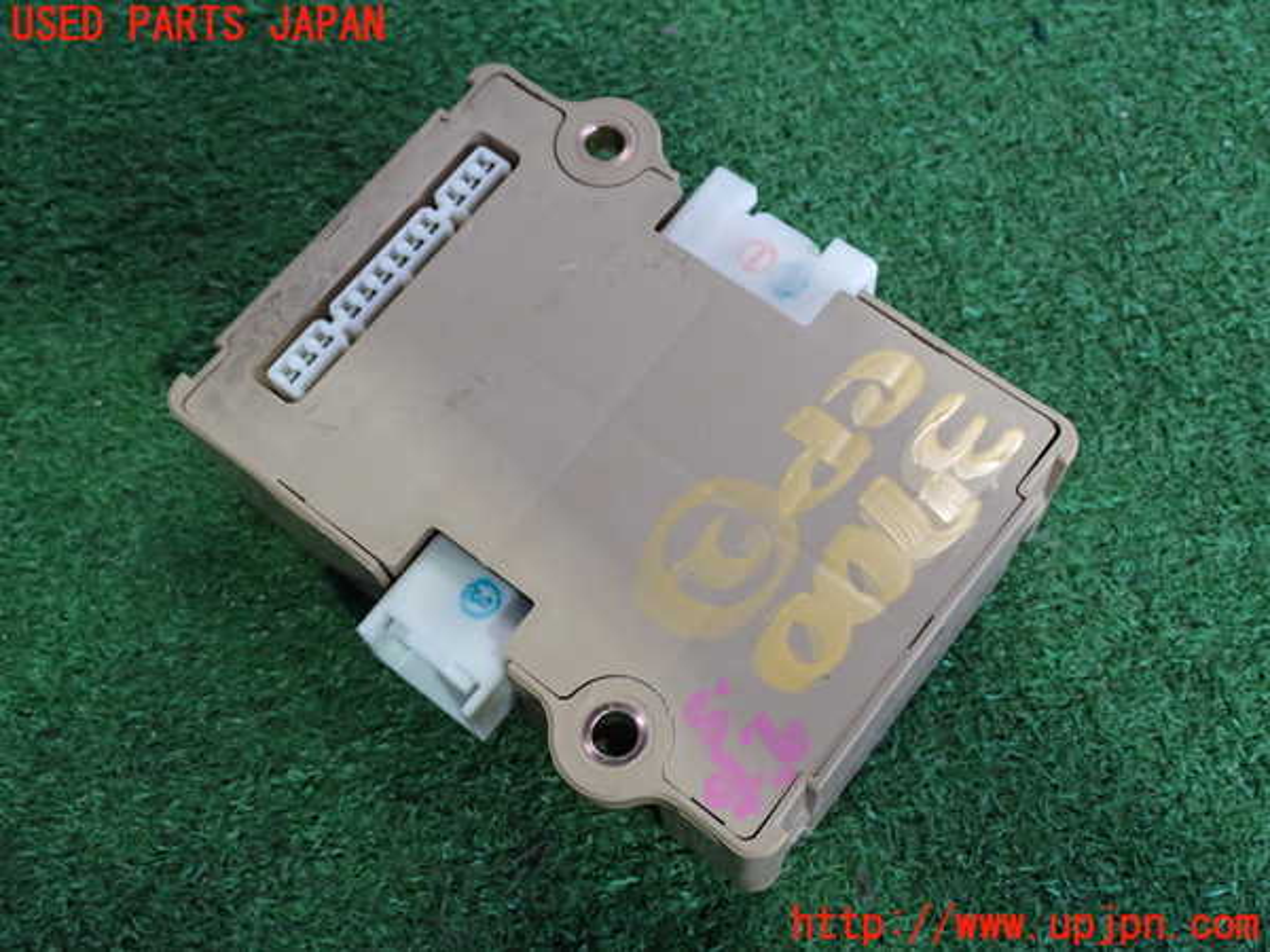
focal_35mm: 44
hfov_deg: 42.9
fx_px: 1614
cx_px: 635
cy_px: 476
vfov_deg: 32.9
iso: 640
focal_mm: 7.84
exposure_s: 1/40
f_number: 4
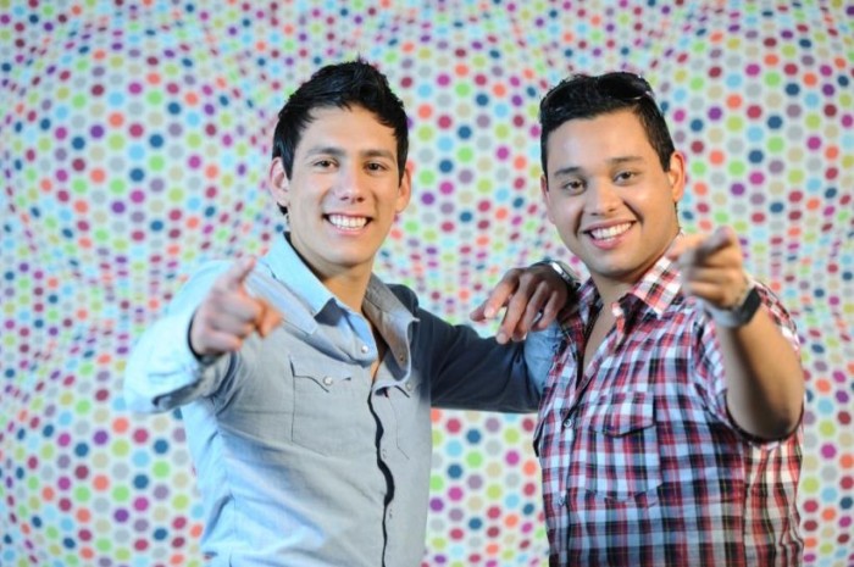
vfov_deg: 9.4
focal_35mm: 145
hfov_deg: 14.2
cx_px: 427
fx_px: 3436
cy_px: 284
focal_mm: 145
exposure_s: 1/80
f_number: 2.8
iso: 500
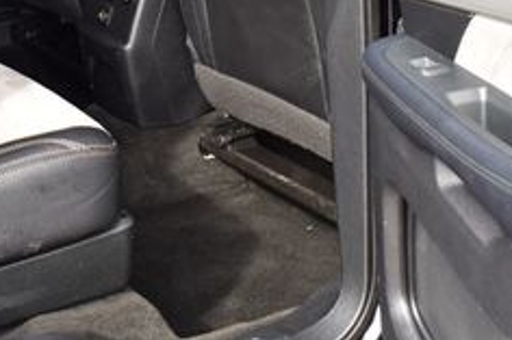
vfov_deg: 15.4
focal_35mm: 85
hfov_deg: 23.6
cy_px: -63
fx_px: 1213
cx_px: 128
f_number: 8
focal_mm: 21
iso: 400
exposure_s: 1/60
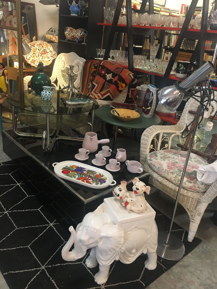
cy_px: 144
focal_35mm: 29
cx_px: 108
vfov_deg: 61.7
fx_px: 242
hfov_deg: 48.2
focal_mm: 4.15
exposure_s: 1/25
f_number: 2.2
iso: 200
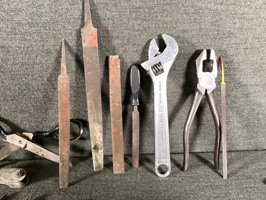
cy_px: 100
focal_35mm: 31
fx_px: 238
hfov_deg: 58.3
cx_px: 133
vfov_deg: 45.4
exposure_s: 1/60
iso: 200
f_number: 2.4
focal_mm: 3.3
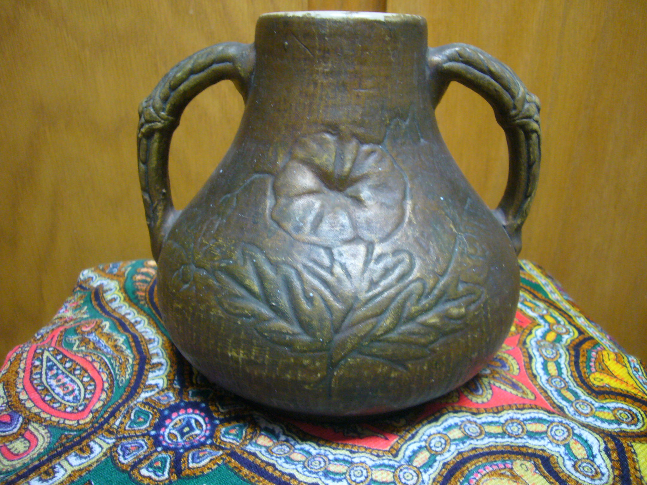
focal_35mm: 28
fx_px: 523
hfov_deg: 63.4
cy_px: 242
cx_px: 324
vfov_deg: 49.7
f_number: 2.8
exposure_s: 1/13
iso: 200
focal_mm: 4.6
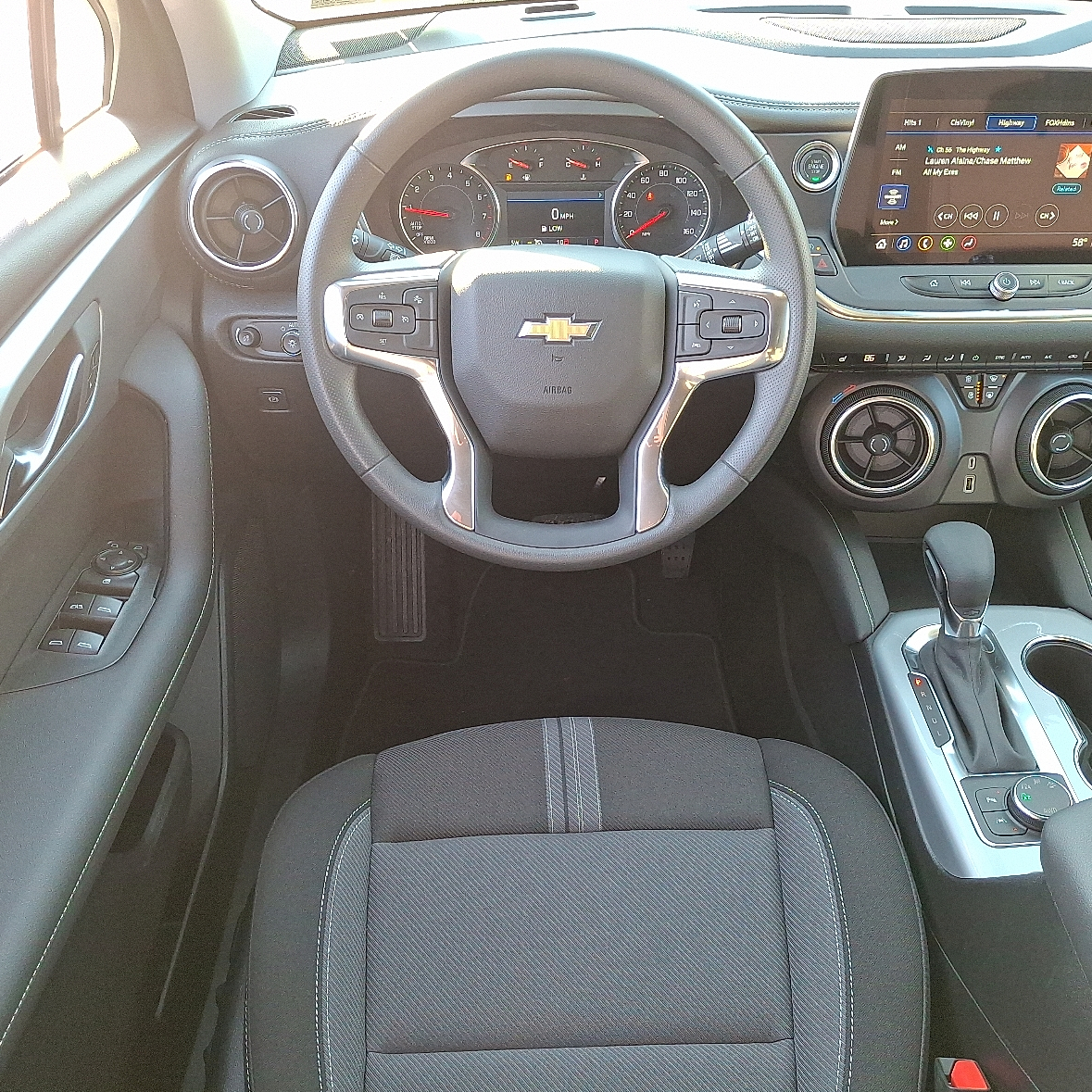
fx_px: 1071
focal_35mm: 30
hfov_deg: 54.0
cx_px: 587
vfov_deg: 54.0
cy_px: 540
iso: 92
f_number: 1.8
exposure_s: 1/120
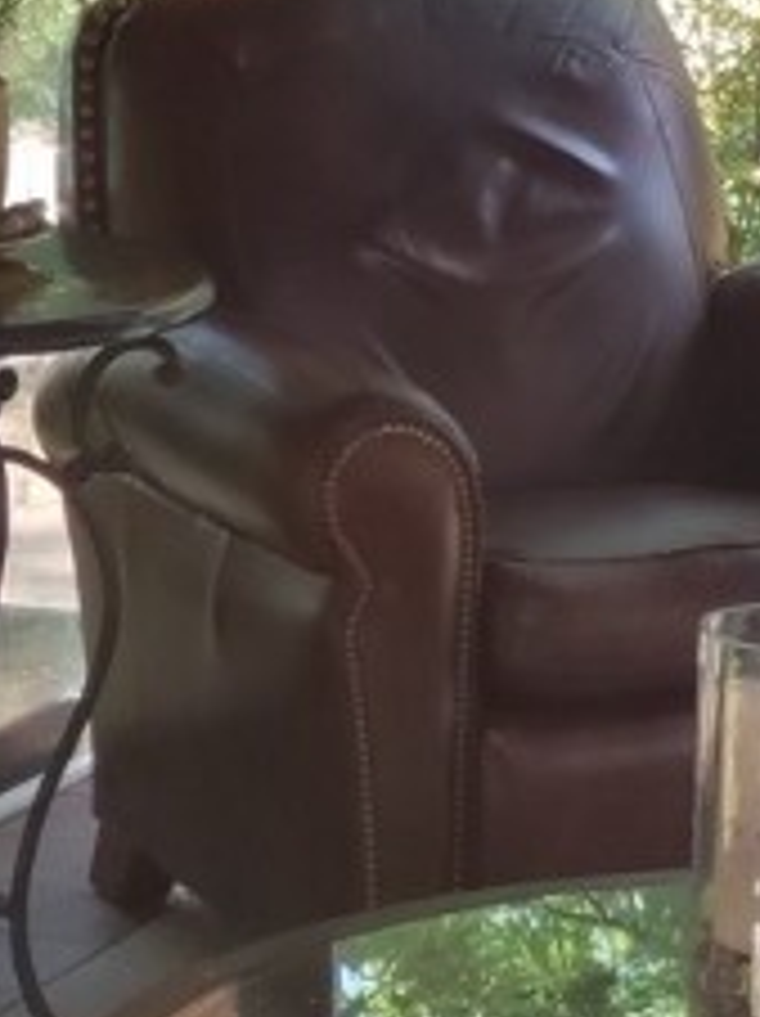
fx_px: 5191
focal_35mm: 177
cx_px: 1030
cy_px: -531
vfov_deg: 10.8
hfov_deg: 8.2
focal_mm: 6
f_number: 2.4
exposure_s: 1/30
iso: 32
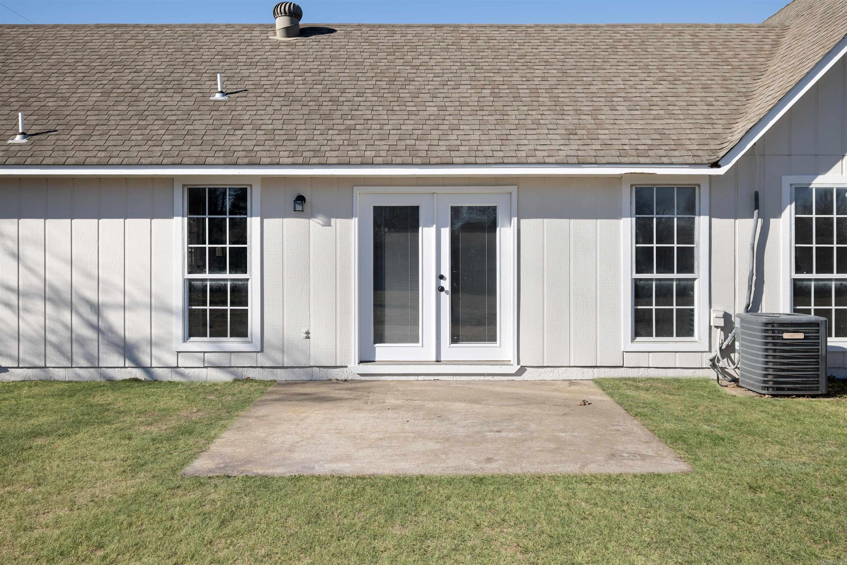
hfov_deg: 58.7
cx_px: 424
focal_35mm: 32
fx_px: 753
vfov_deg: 41.1
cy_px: 282
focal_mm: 32
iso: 100
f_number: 5.6
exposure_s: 1/320
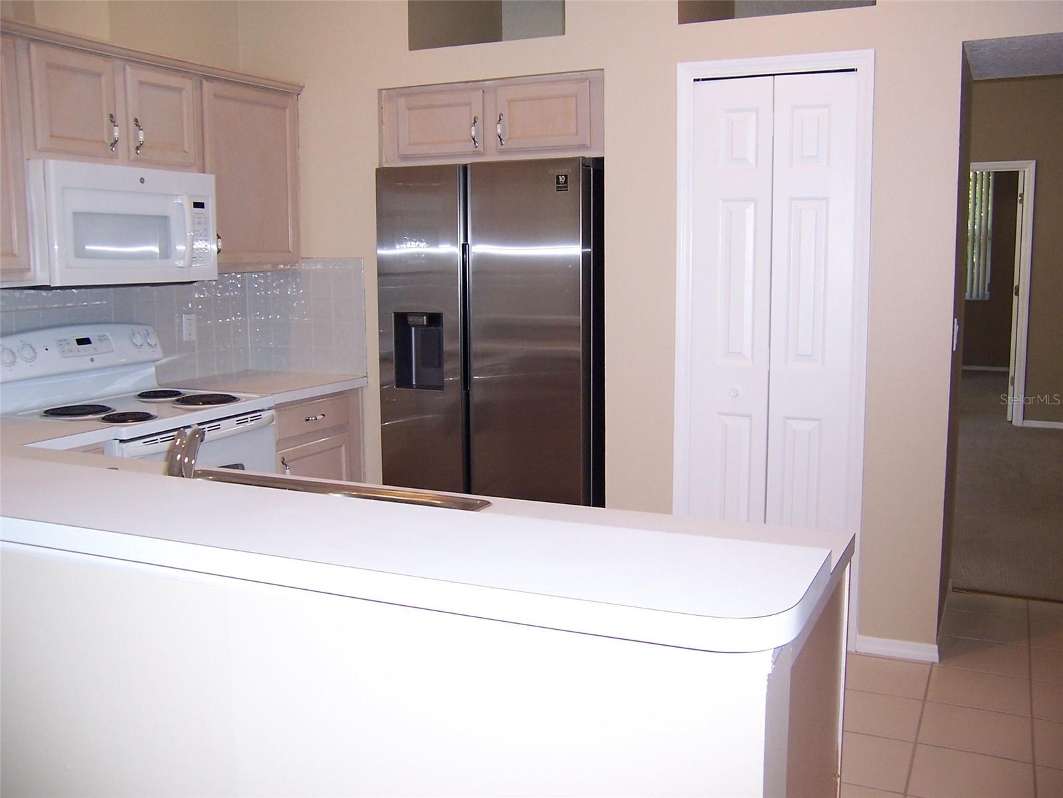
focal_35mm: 33
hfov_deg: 55.4
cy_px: 399
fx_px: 1013
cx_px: 532
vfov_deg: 42.9
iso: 140
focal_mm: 5.5
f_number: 2.8
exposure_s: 1/60
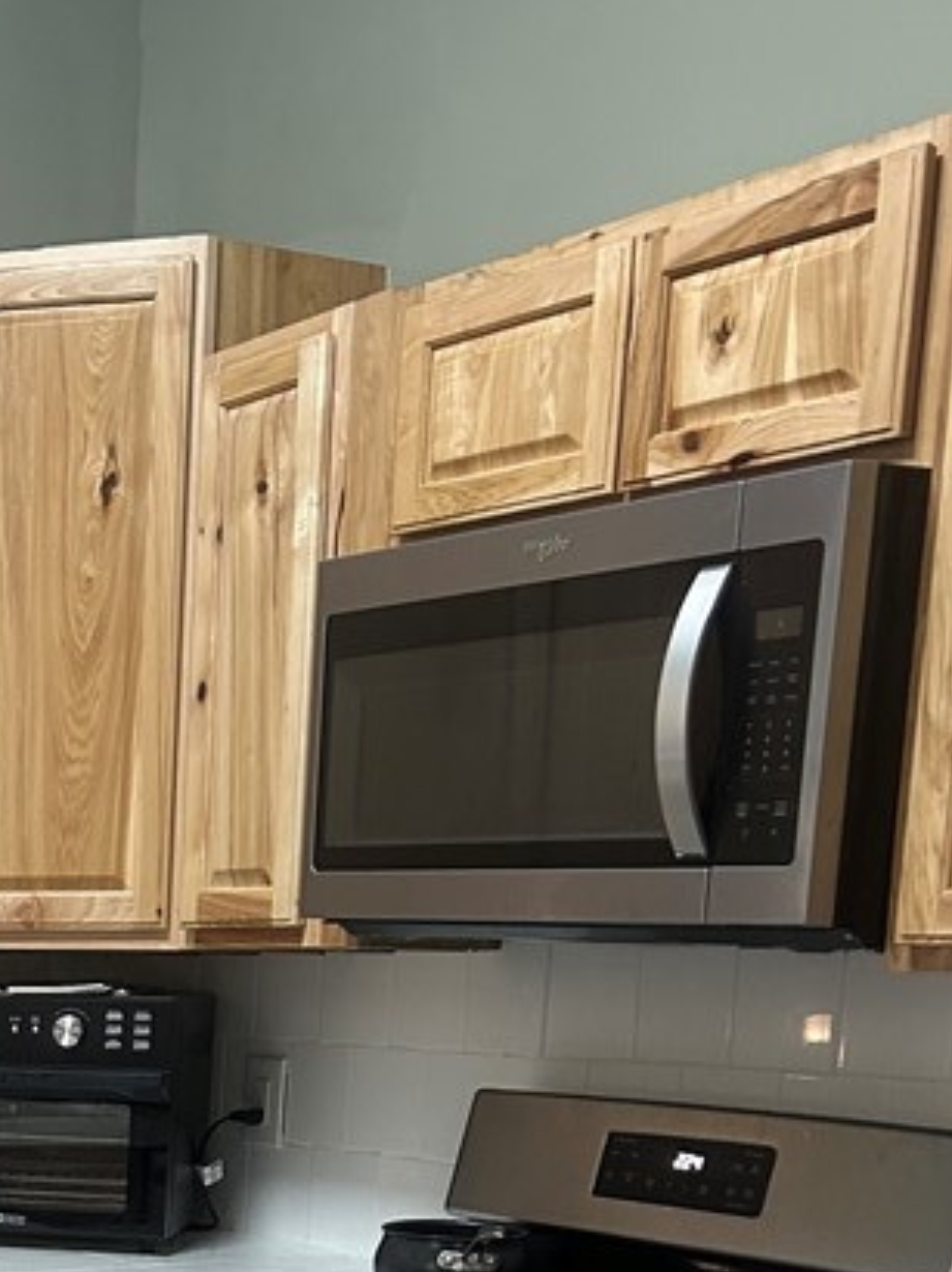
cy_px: 1405
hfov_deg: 21.0
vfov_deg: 27.3
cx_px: -189
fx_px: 2386
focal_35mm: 65
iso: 200
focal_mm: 5.7
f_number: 1.5
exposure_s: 1/60
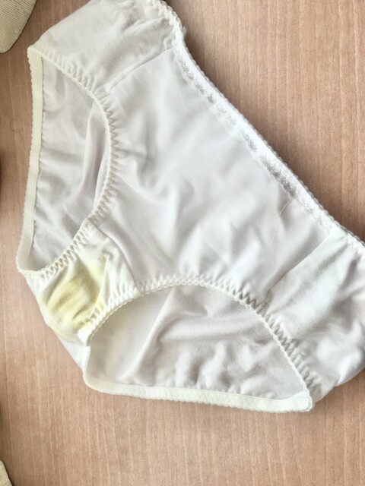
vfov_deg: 61.7
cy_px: 243
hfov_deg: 48.2
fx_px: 408
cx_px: 182
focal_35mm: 29
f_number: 2.2
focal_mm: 4.15
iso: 32
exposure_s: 1/60
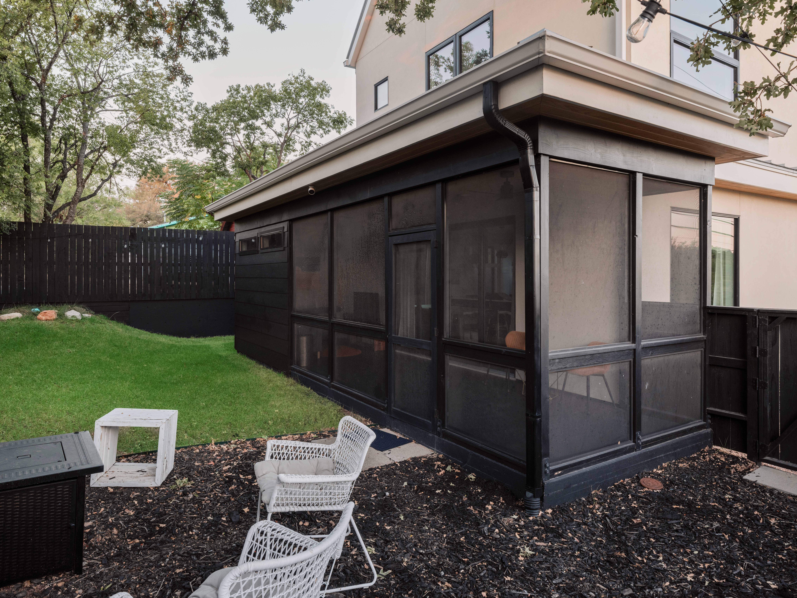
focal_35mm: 22
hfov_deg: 76.4
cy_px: 299
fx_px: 507
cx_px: 398
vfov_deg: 61.1
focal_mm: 27.4
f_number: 13
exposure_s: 1/4
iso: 320
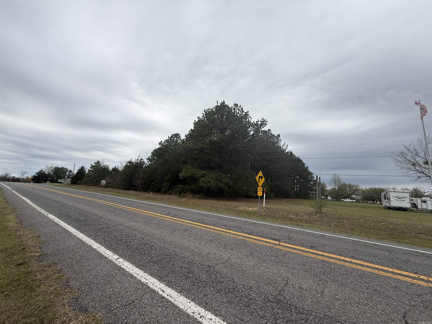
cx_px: 216
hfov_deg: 102.1
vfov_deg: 85.7
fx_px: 175
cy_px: 162
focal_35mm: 14
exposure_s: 1/779
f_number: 2.2
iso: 50
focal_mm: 2.22
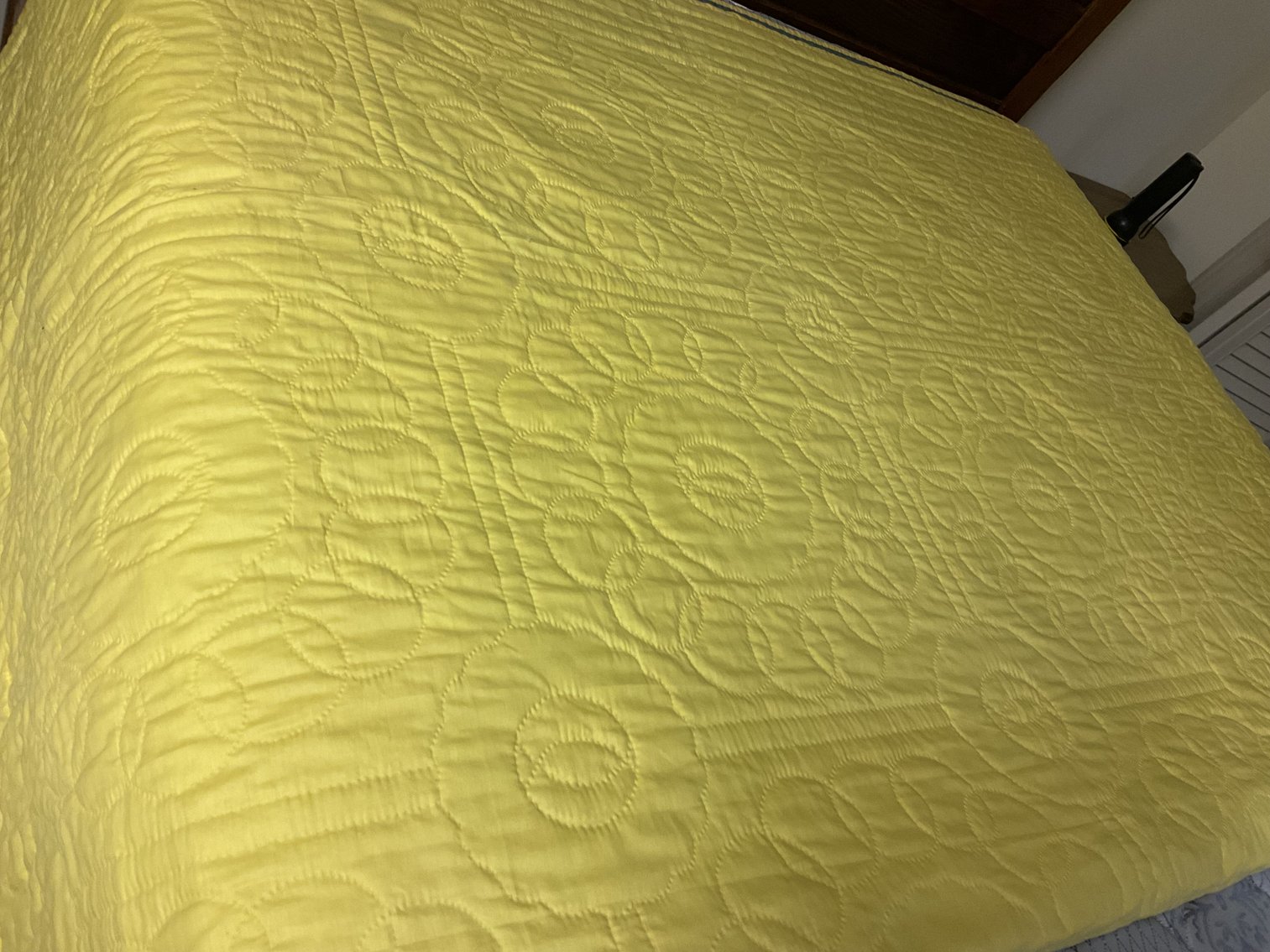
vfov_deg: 48.2
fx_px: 1064
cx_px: 635
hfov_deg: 61.7
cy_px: 476
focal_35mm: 29
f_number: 1.8
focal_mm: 3
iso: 100
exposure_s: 1/60
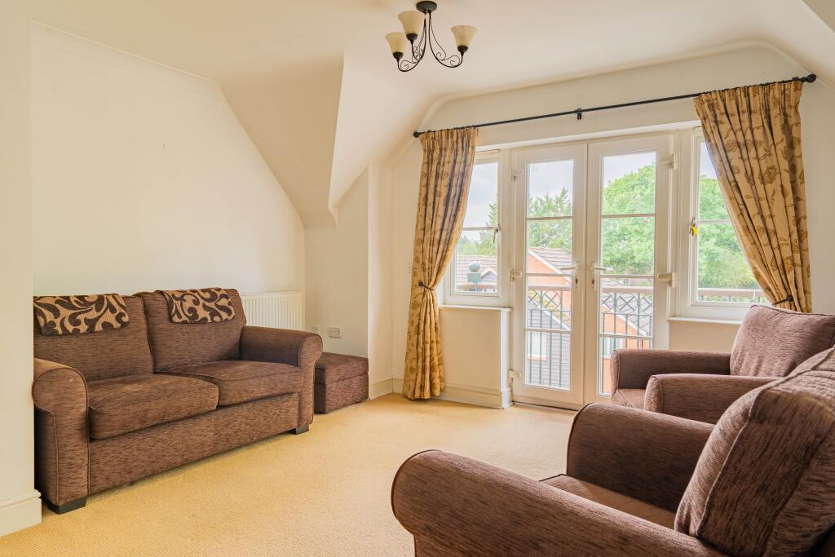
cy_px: 278
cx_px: 418
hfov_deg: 73.7
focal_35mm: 24
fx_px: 557
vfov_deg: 53.1
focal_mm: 24
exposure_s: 1/100
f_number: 8
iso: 125
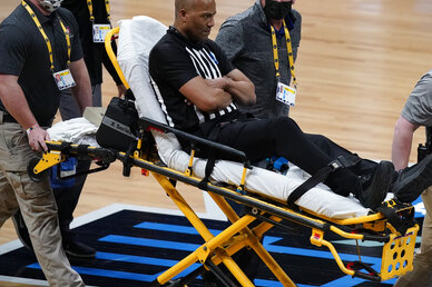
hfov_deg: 2.6
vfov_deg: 1.7
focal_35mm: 792
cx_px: 284
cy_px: 98
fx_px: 9496
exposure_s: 1/2000
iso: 8000
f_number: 4
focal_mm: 600
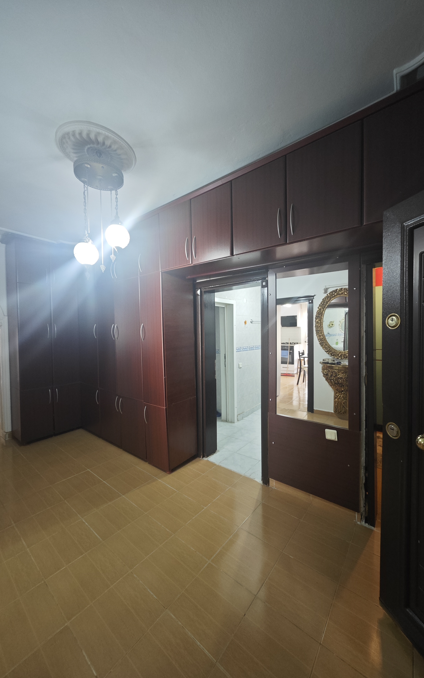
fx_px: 240
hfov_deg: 82.7
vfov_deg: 109.4
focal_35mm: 13
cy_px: 340
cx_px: 226
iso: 400
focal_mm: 2.03
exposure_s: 1/32.2
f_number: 1.8
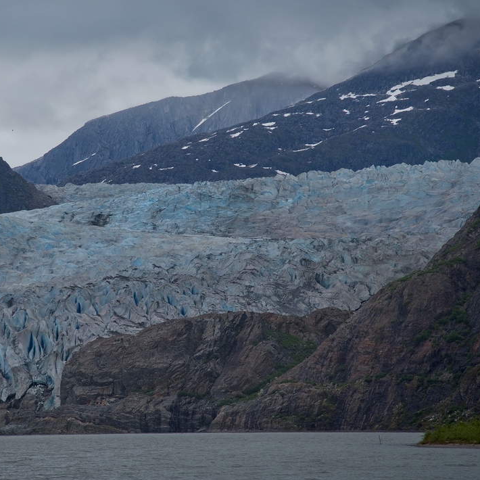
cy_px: 218
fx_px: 2887
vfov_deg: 9.5
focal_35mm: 184
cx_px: 142
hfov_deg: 9.5
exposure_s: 1/320
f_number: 9
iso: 100
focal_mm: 120
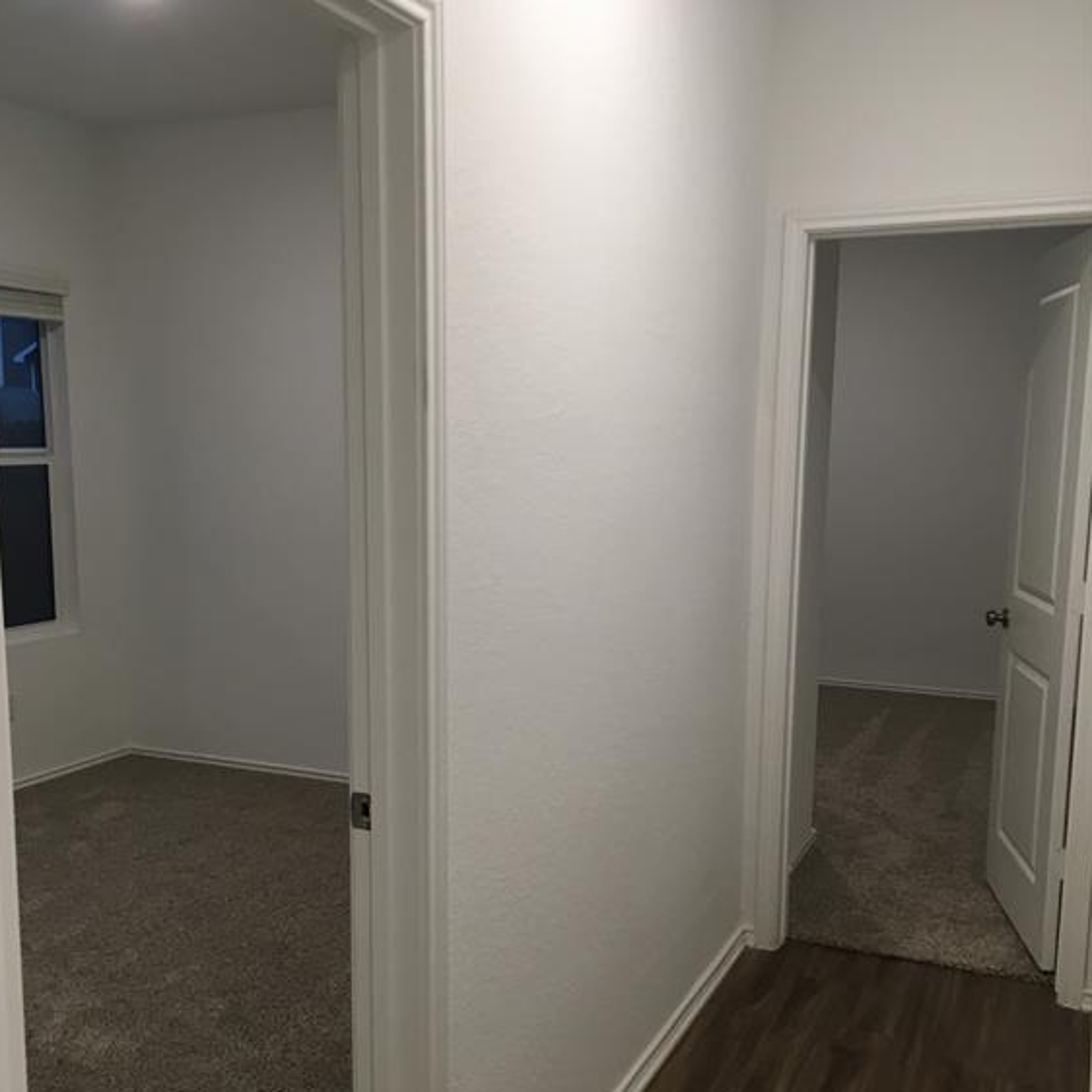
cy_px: 637
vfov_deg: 47.0
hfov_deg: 47.2
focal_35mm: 35
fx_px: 1249
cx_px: 536
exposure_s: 1/30
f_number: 2.2
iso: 64
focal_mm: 4.15
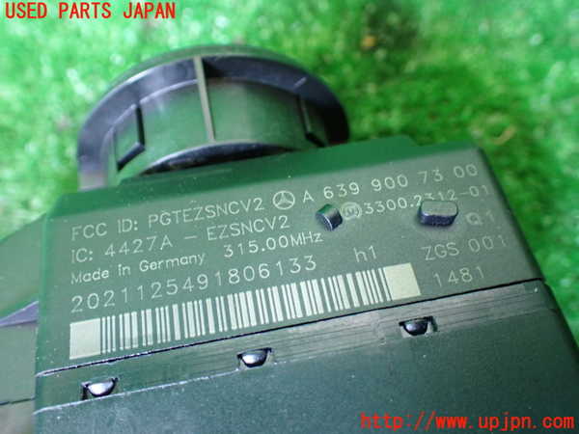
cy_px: 217
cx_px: 290
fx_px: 502
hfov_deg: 60.0
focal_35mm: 30
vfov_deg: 46.8
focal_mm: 5.4
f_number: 2.3
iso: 800
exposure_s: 1/40
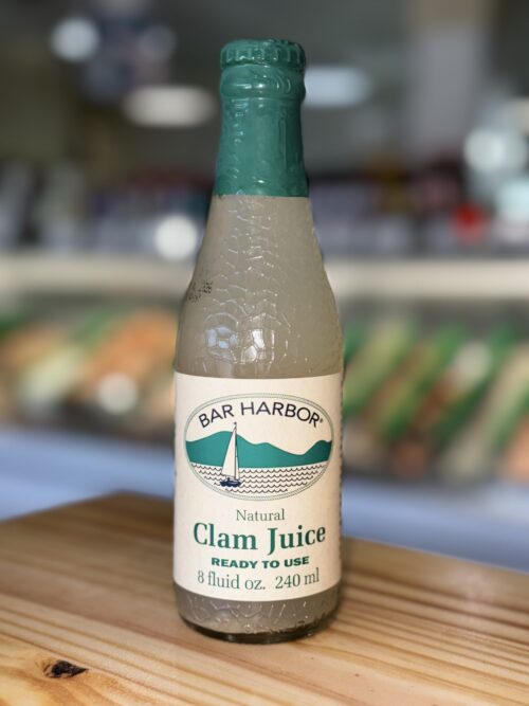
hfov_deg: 30.3
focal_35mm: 48
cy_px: 353
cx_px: 264
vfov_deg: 39.7
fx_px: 978
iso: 50
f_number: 1.78
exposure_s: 1/218
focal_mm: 6.76
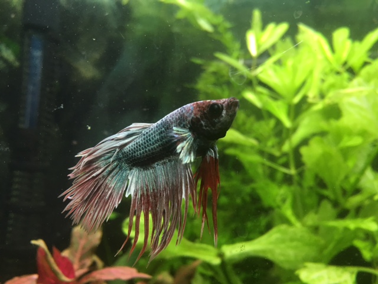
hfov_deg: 61.7
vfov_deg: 48.2
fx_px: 317
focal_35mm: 29
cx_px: 189
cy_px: 142
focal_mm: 4.15
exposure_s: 1/33
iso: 64
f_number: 2.2
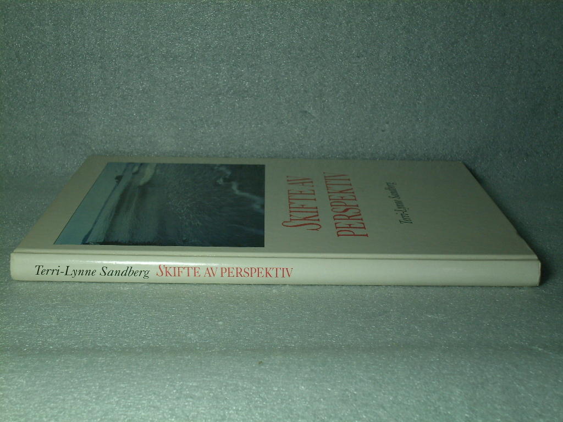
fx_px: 976
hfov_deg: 32.2
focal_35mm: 60
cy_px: 211
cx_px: 282
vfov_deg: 24.4
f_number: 3.4
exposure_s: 1/90
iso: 100
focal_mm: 9.9
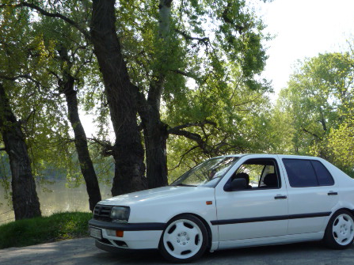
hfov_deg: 43.5
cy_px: 188
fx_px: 440
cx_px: 225
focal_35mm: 43
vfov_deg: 33.1
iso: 100
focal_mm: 5.2
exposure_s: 1/400
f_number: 4
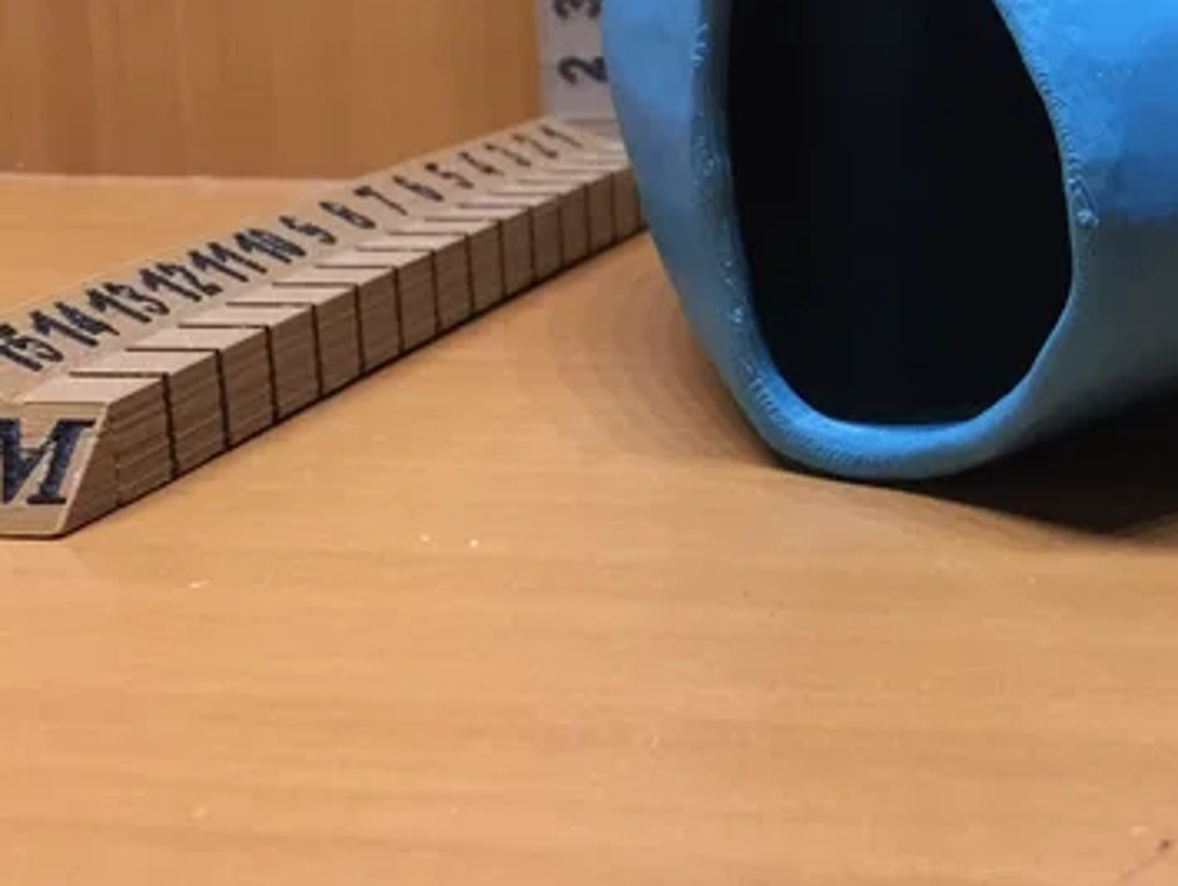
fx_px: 2316
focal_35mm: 68
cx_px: 1223
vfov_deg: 21.6
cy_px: 284
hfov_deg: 26.7
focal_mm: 4.15
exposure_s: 1/15
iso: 125
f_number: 2.2
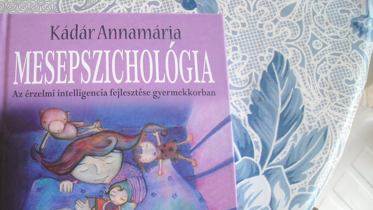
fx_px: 514
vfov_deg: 22.5
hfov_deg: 39.4
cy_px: 185
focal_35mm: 52
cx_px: 123
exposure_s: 1/192
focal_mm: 5.7
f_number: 2.8
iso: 141
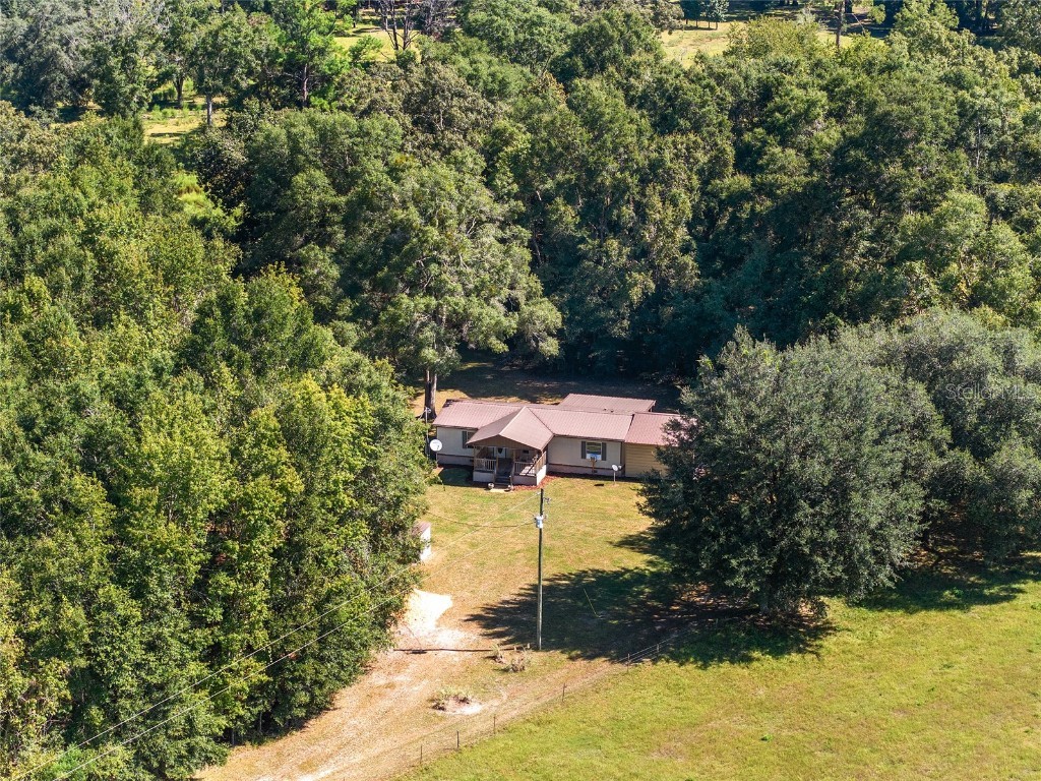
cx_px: 520
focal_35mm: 70
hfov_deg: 27.8
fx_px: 2105
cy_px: 390
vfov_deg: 21.0
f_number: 2.8
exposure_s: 1/400
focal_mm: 19.35
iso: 100
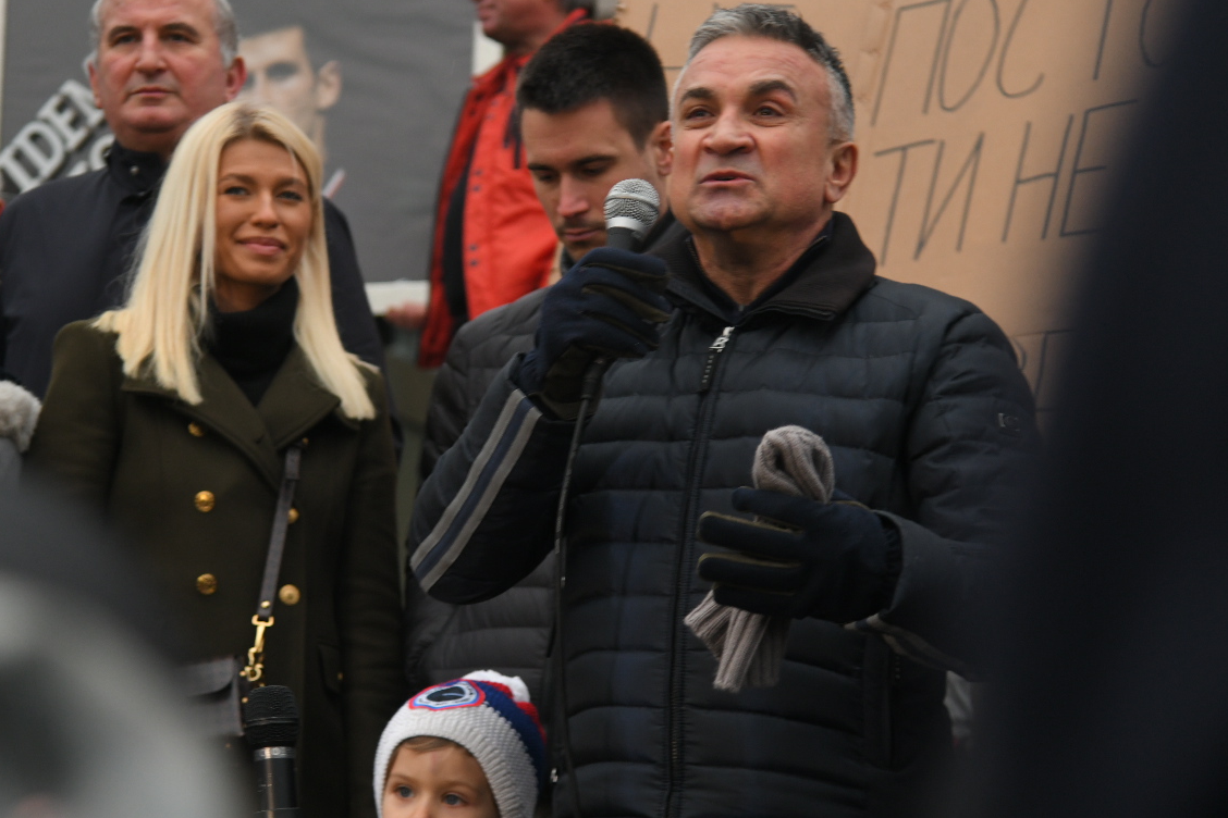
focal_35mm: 112
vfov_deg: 12.2
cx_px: 453
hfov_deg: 18.2
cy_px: 356
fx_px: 3820
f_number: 4
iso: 1000
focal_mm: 78
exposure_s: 1/100
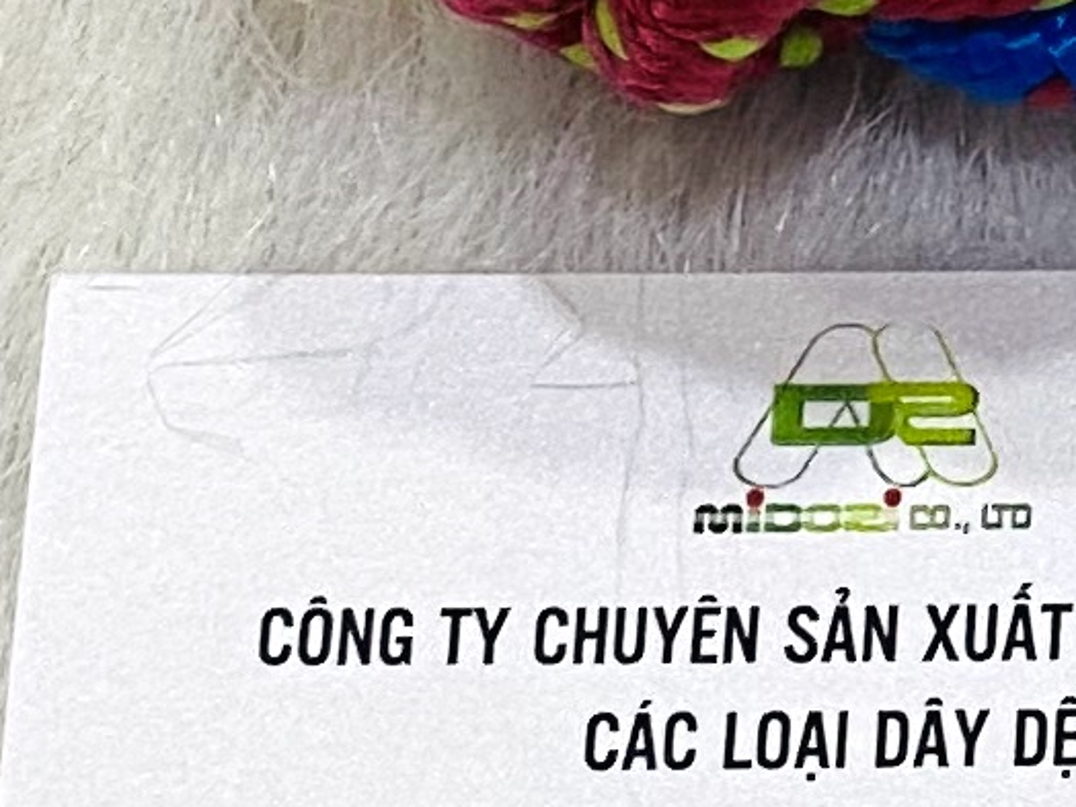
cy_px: -25
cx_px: 2072
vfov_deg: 7.4
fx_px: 6217
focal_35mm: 200
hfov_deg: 9.3
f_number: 1.8
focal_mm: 4.25
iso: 125
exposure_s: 1/50
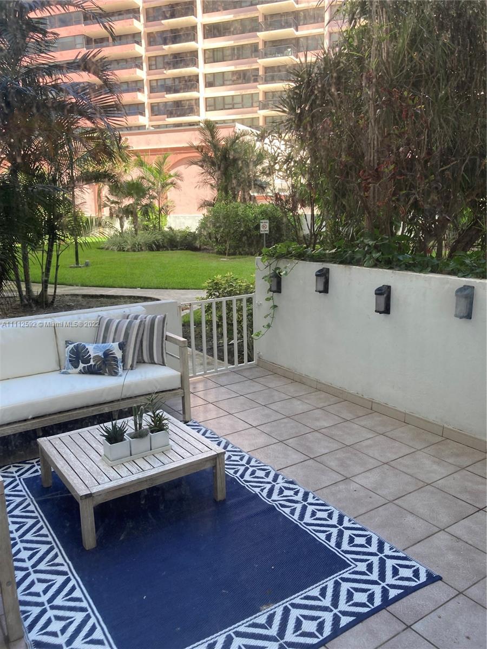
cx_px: 244
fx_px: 525
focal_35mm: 28
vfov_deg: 63.4
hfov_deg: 49.7
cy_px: 324
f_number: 1.8
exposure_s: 1/166
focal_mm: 3.99
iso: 20
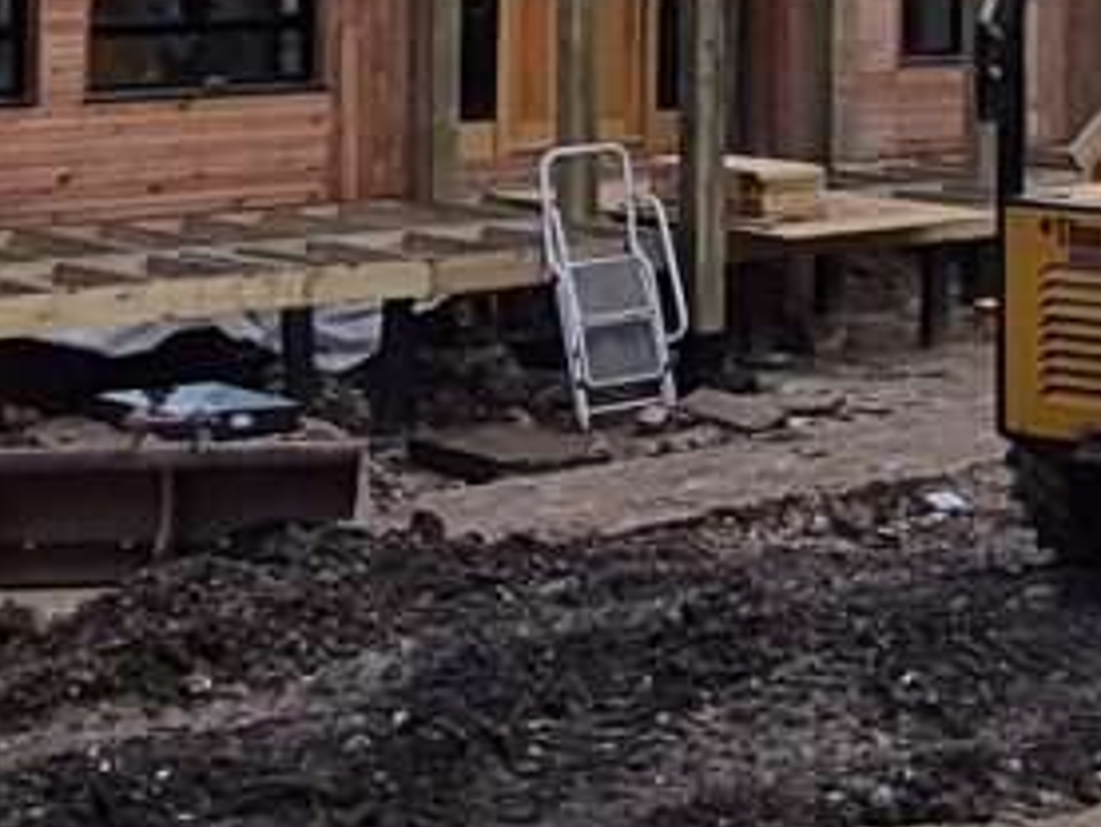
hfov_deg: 20.9
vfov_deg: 15.1
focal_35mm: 90
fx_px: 2864
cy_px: -437
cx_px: 1133
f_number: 2.2
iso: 50
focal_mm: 2.2
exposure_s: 1/2376
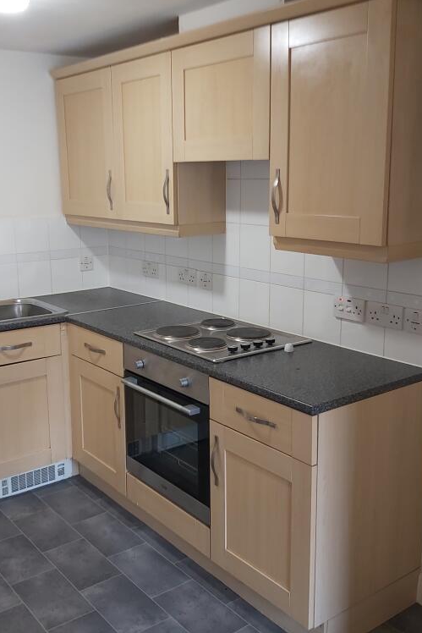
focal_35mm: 37
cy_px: 309
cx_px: 173
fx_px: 650
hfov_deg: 35.9
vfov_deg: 51.9
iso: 80
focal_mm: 3.92
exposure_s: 1/50
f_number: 1.7
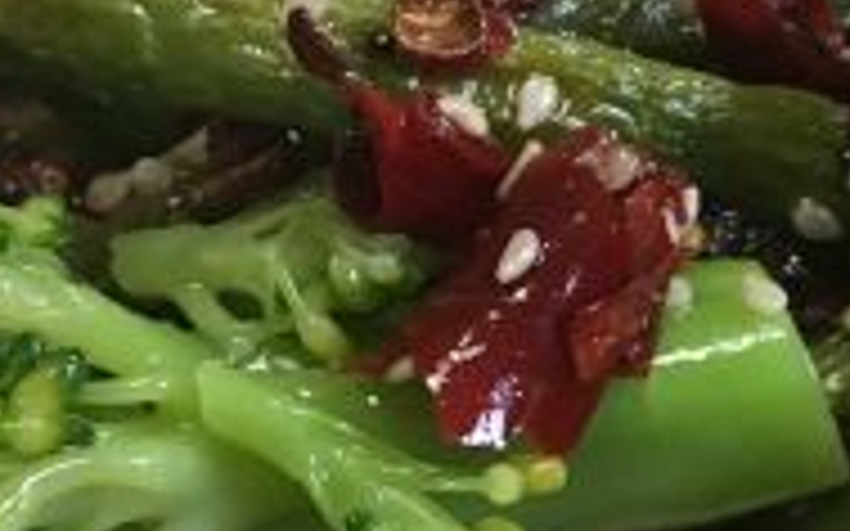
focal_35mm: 114
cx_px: 589
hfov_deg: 18.2
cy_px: 515
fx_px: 2640
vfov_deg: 11.4
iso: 80
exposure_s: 1/17
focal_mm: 4.15
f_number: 2.2
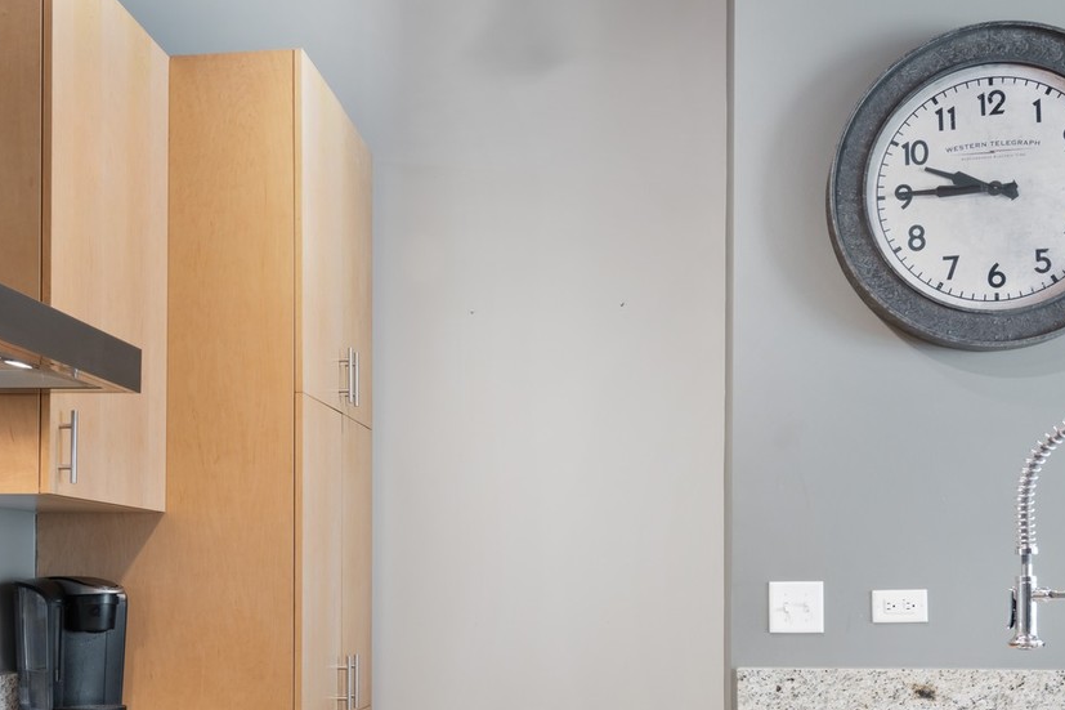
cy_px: 602
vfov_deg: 27.8
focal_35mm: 47
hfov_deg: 41.7
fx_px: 1390
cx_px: 416
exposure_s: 6
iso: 200
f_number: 8
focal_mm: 24
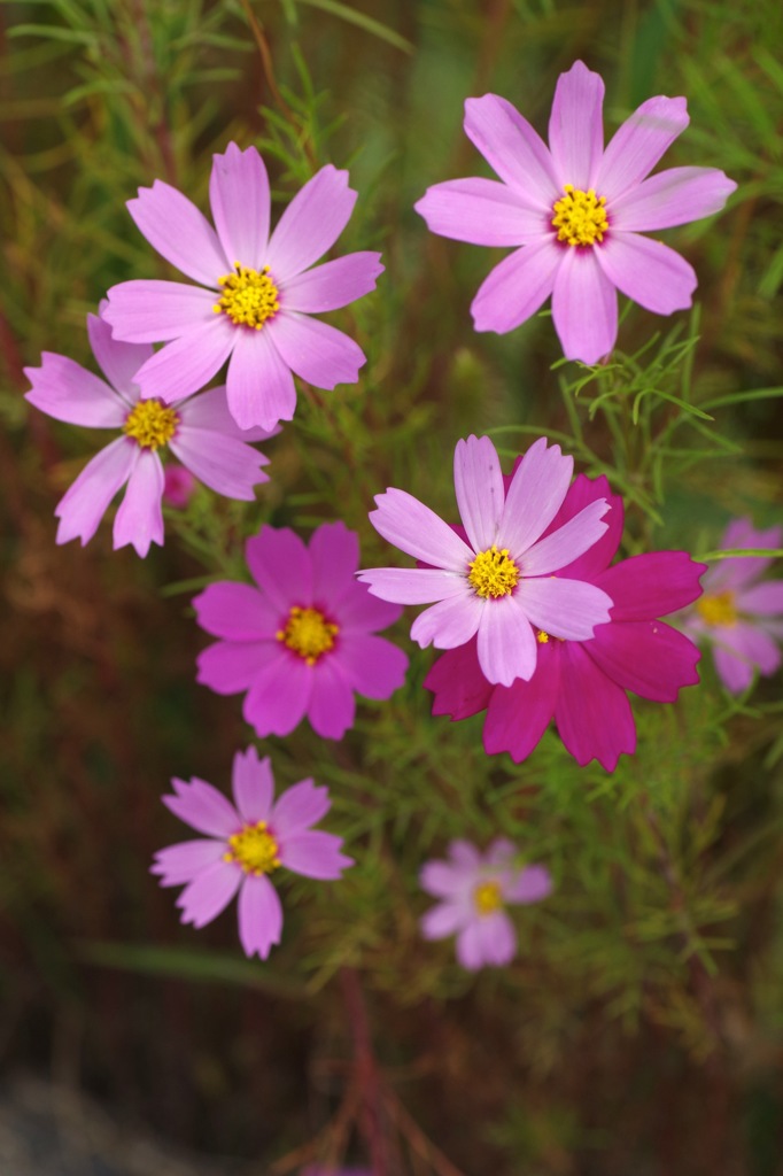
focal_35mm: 135
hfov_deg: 10.2
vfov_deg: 15.2
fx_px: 4407
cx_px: 392
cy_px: 588
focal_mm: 90
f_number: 6.3
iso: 200
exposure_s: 1/800
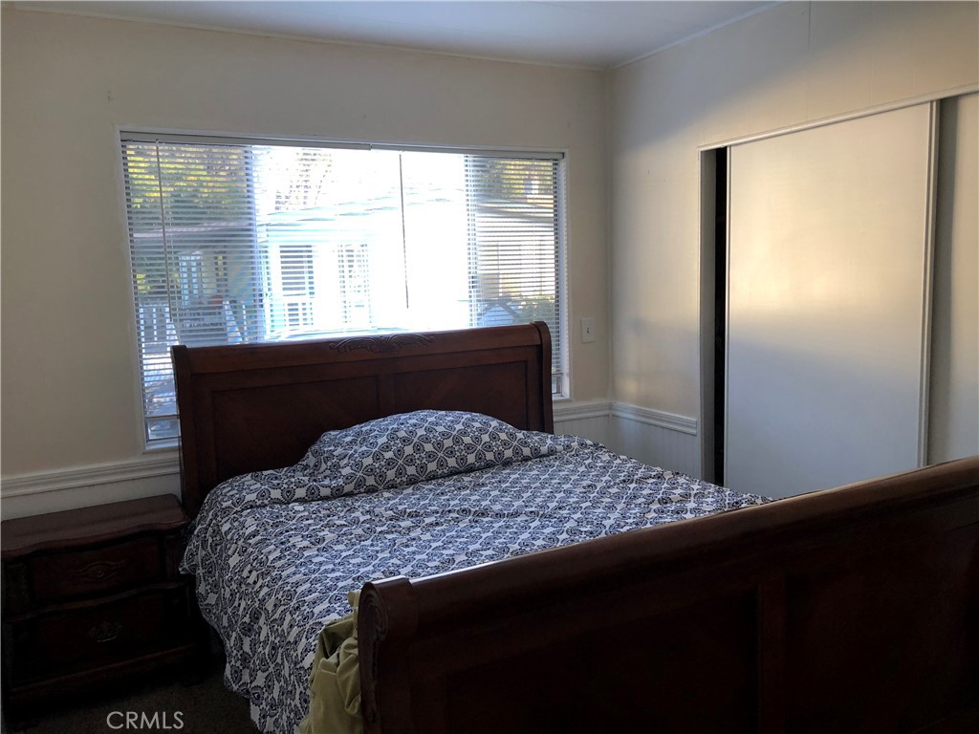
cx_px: 490
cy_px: 367
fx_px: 792
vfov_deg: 49.7
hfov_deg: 63.4
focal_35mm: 28
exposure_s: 1/20
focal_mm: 3.99
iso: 32
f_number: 1.8
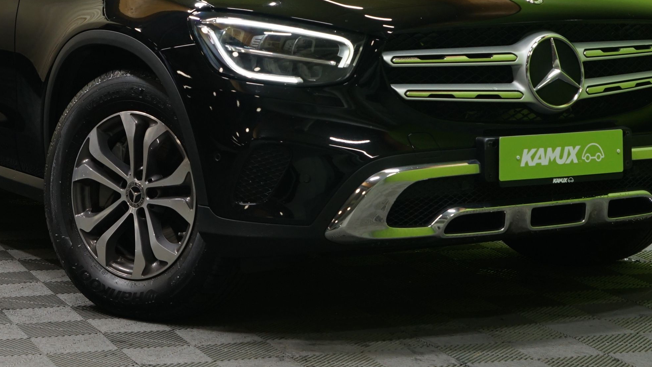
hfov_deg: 19.2
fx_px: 1919
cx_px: 220
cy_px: -4
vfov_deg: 10.8
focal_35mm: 111
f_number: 5.6
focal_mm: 53
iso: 800
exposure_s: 1/20
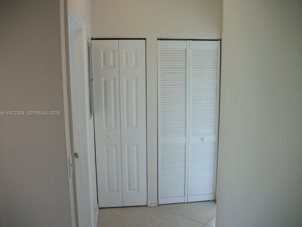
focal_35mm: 32
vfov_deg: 44.2
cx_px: 151
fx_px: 279
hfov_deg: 56.8
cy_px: 114
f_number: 2.9
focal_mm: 5.7
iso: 106
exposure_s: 1/30
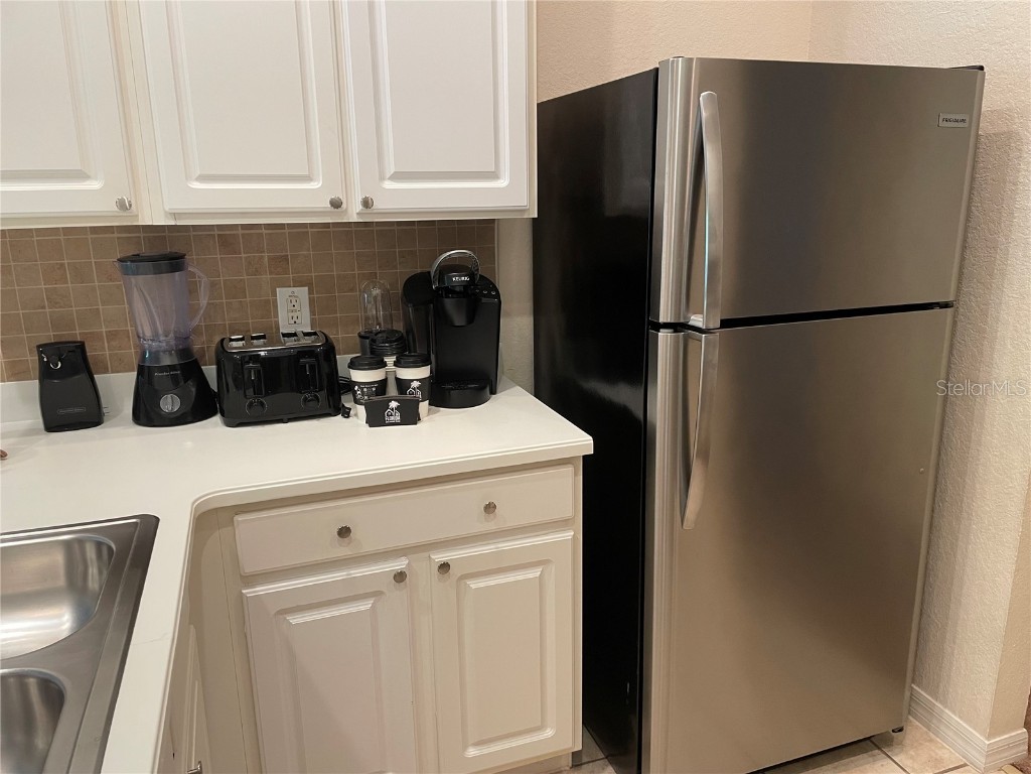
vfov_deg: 53.1
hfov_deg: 67.3
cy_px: 387
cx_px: 516
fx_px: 774
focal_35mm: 26
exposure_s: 1/60
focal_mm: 4.2
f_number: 1.6
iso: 160
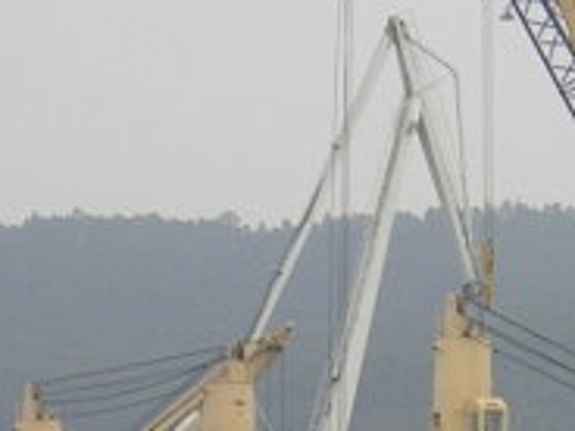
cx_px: 728
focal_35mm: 356
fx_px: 5913
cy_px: 540
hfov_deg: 5.5
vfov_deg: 4.2
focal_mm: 12.4
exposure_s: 1/264
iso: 50
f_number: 4.1
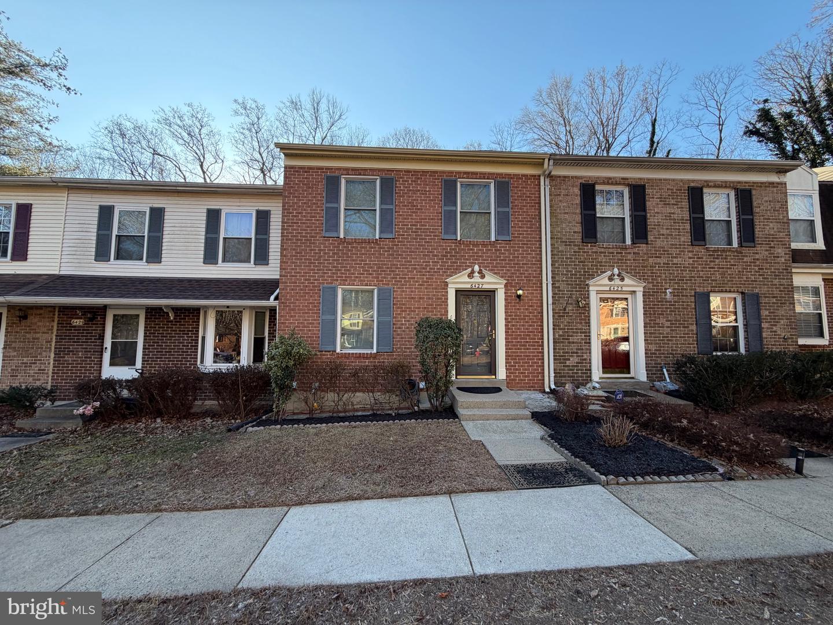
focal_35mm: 14
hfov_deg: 102.1
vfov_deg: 85.7
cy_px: 312
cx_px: 416
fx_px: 337
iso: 50
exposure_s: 1/274
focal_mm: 2.22
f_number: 2.2
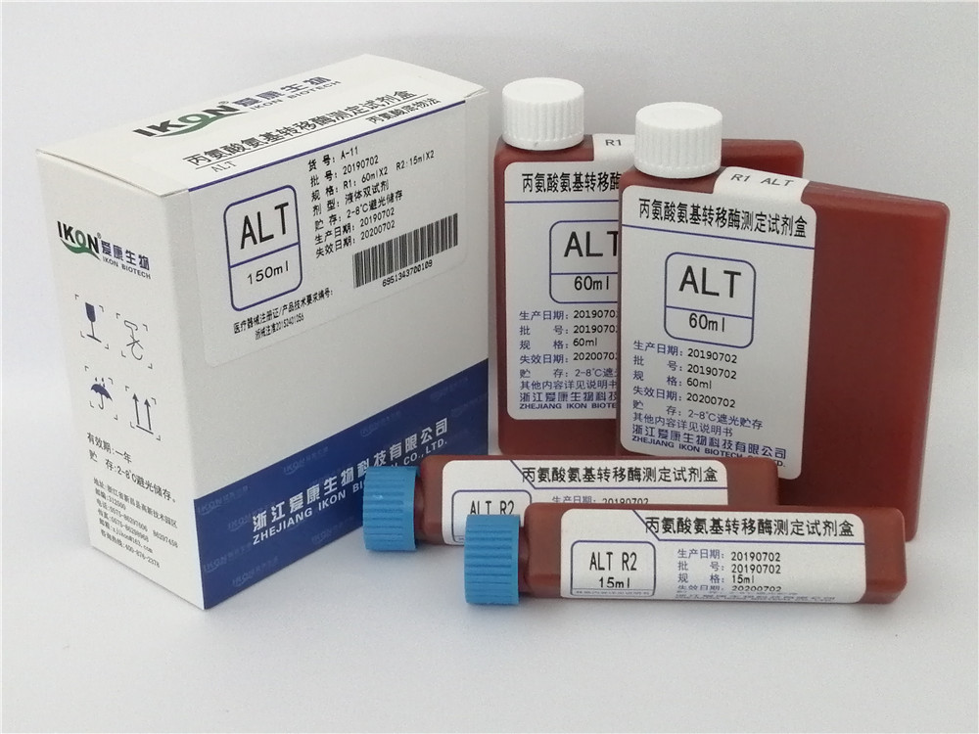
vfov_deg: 25.7
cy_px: 367
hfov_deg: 33.8
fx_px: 1612
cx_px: 490
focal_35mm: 57
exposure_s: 1/30
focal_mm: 3.64
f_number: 1.8
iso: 160
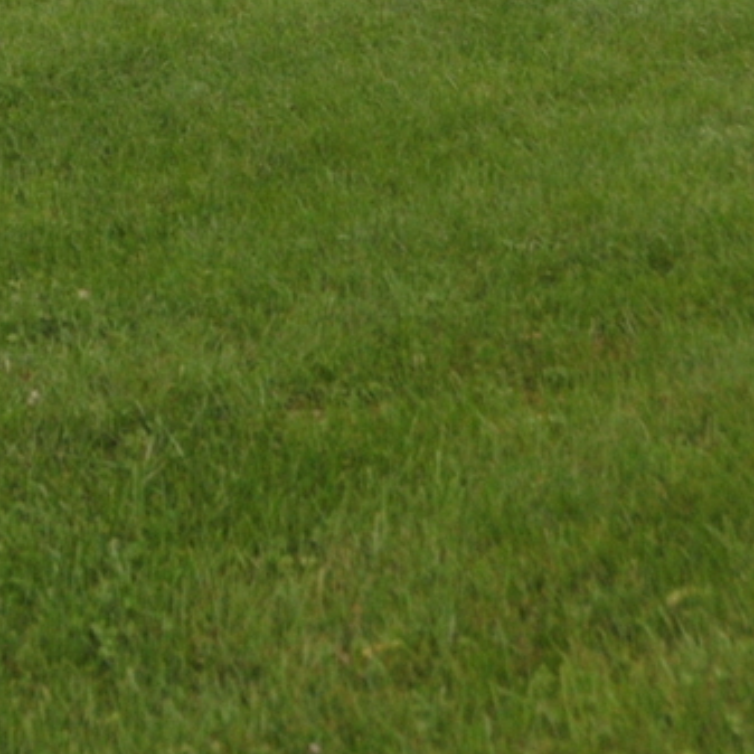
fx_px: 3031
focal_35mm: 123
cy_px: -291
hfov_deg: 13.7
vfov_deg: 13.5
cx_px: -208
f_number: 3.5
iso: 500
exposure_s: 1/3200
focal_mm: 20
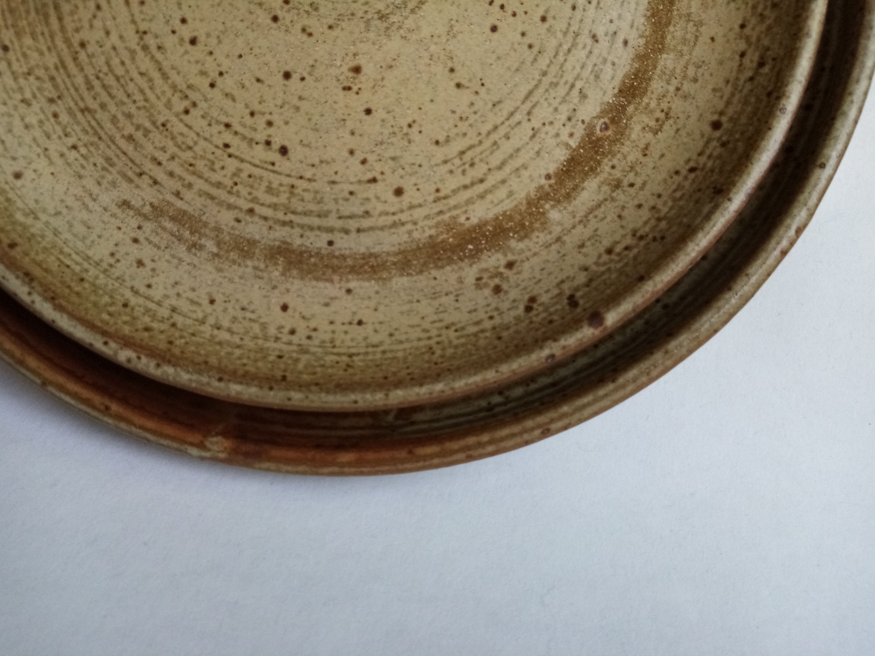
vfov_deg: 53.1
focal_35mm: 26
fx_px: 657
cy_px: 328
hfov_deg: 67.3
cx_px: 438
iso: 156
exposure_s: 1/50
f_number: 1.8
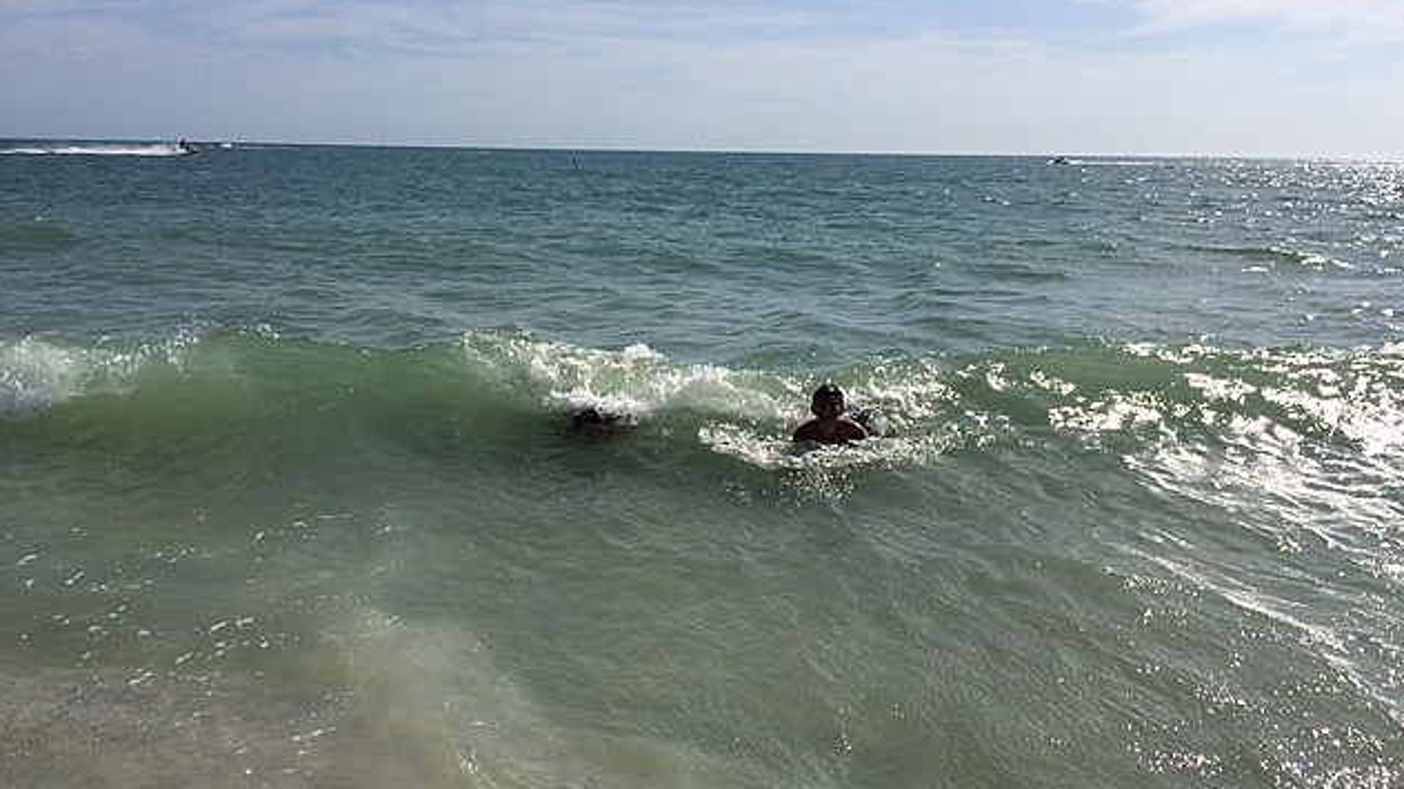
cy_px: 382
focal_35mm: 32
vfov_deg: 36.6
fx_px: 1191
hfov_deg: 61.0
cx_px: 709
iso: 32
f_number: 2.2
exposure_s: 1/6849
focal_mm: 4.15
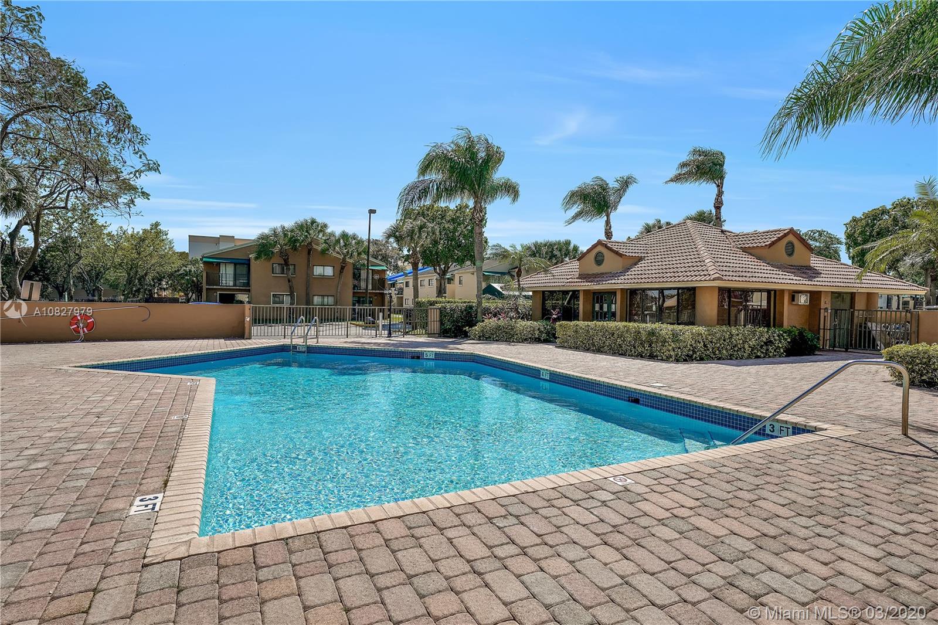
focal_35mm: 17
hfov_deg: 93.3
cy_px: 312
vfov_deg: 70.4
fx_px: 443
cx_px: 469
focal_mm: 17
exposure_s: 1/350
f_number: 8
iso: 100
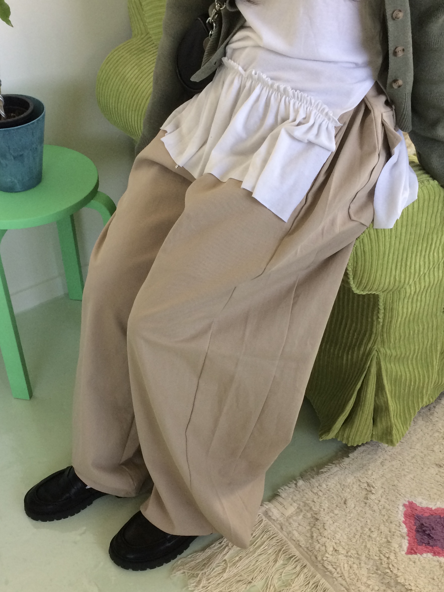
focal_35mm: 29
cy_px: 296
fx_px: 496
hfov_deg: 48.2
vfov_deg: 61.7
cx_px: 222
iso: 50
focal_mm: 4.15
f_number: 2.2
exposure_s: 1/30
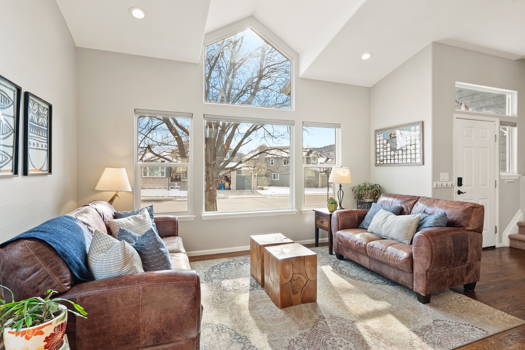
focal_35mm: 18
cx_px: 262
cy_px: 175
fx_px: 263
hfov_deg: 90.0
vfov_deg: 67.5
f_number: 8
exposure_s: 1/20
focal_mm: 18
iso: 640
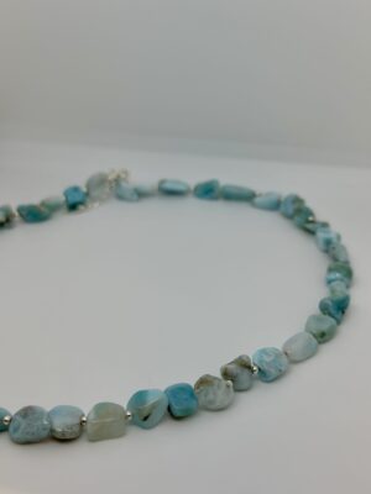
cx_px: 186
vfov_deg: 39.7
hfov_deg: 30.3
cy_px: 247
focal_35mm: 48
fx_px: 686
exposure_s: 1/604
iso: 80
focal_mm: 6.86
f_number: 1.78
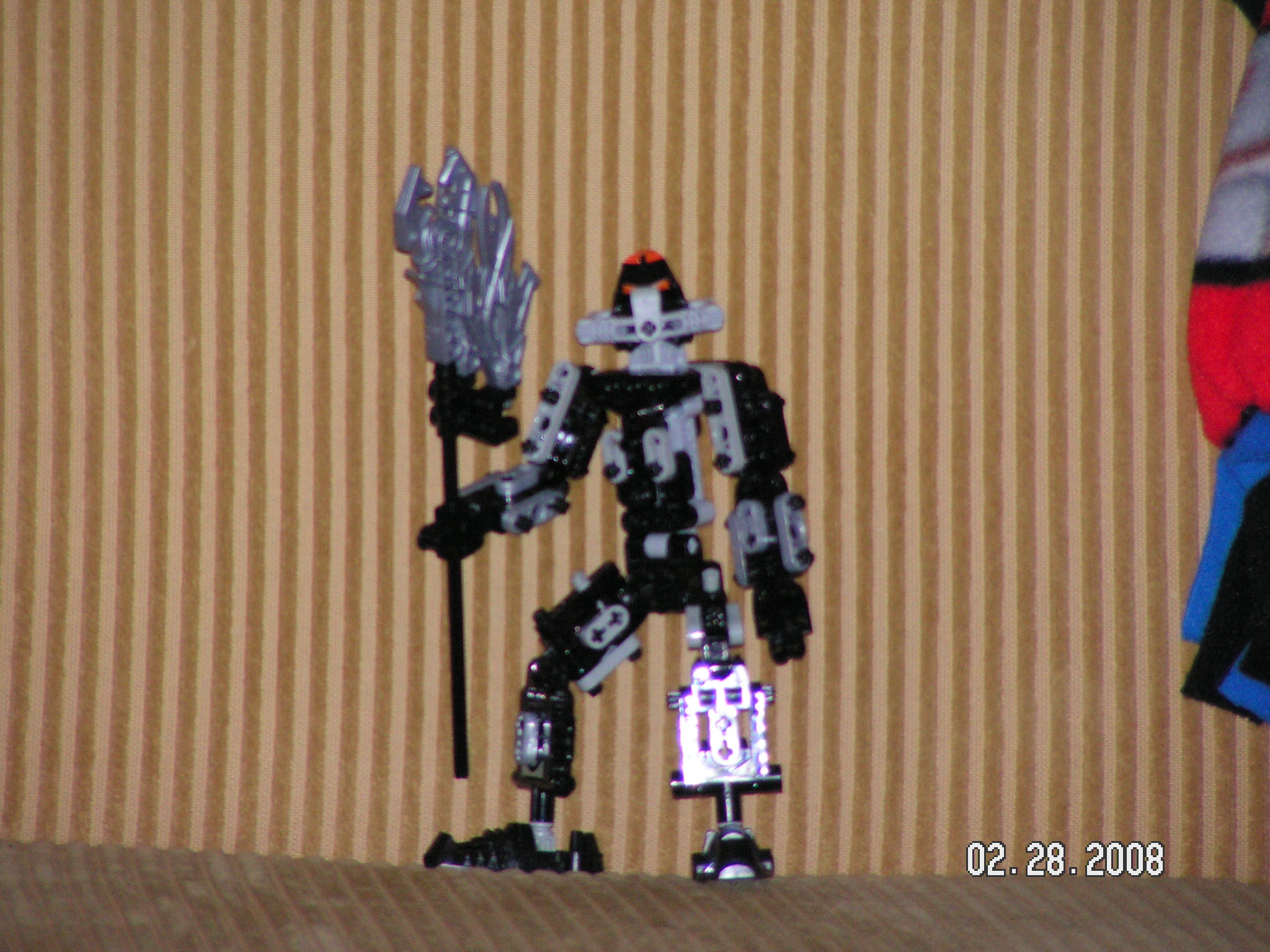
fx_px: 10640
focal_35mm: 290
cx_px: 635
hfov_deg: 6.8
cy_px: 476
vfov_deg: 5.1
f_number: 3.2
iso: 200
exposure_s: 1/320
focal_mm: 48
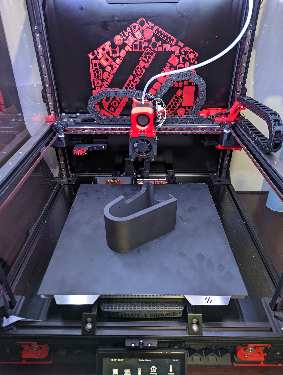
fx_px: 261
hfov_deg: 56.9
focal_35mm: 24
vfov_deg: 71.5
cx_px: 142
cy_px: 188
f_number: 1.85
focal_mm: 6.81
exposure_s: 1/23.8
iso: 181
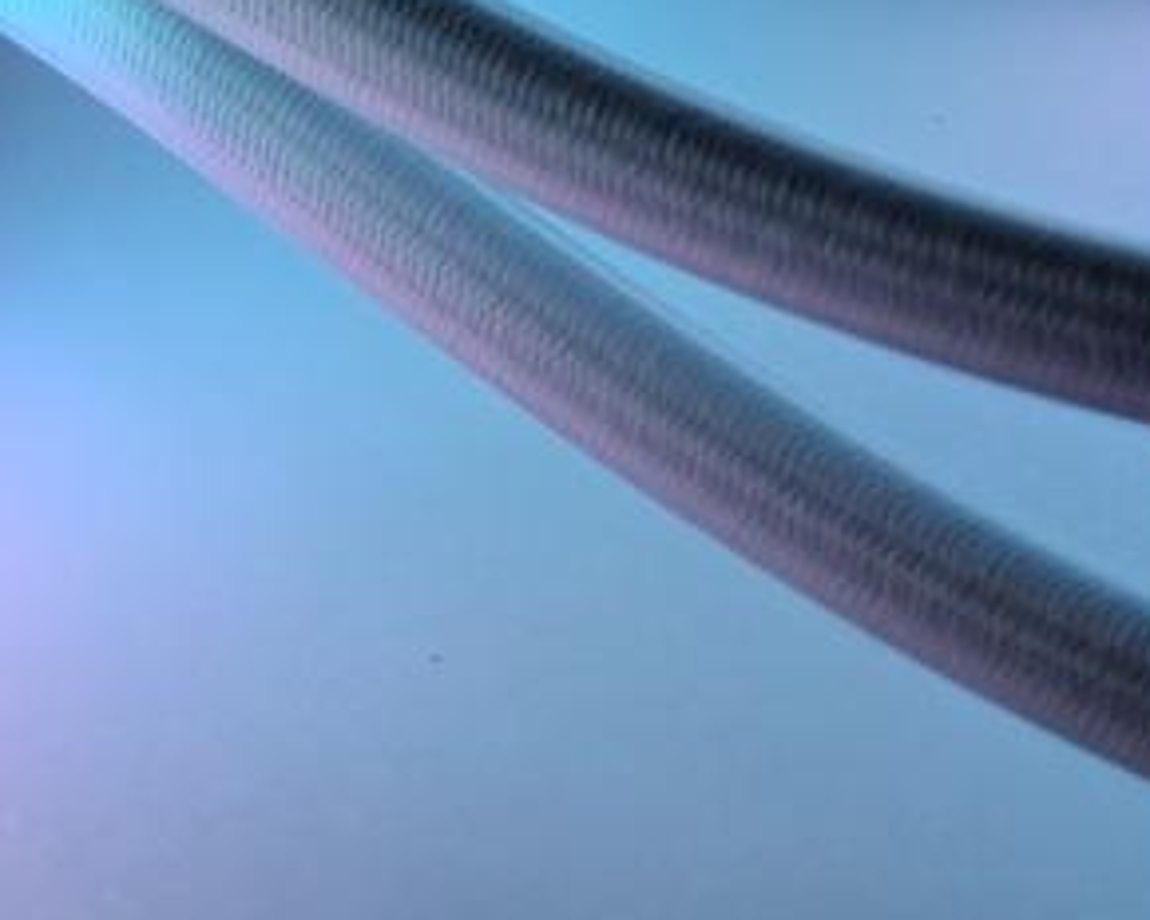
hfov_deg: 15.5
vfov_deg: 12.4
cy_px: -200
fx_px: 4118
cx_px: 1261
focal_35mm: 121
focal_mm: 6.78
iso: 227
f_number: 1.85
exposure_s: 1/36
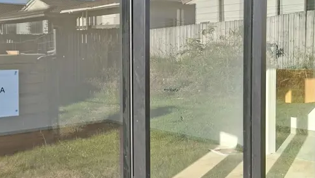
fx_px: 435
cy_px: 71
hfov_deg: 39.5
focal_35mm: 52
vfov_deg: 23.1
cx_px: 111
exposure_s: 1/751
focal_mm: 5.54
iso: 50
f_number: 1.8
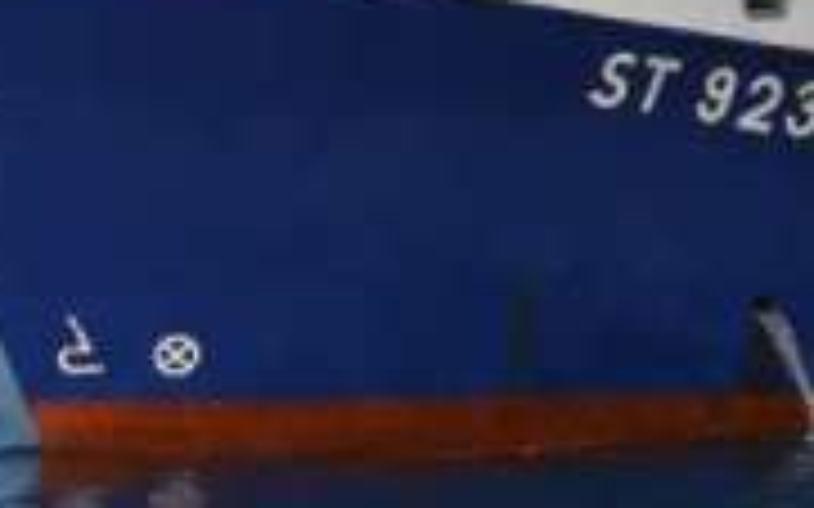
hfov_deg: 6.6
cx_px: 976
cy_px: -301
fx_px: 7008
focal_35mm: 316
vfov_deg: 4.1
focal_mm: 70
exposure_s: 1/200
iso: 640
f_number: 18
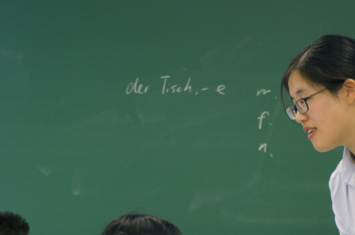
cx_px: 122
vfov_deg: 7.0
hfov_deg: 10.6
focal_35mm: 194
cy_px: 219
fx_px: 1910
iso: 400
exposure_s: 1/30
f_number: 5
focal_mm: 60
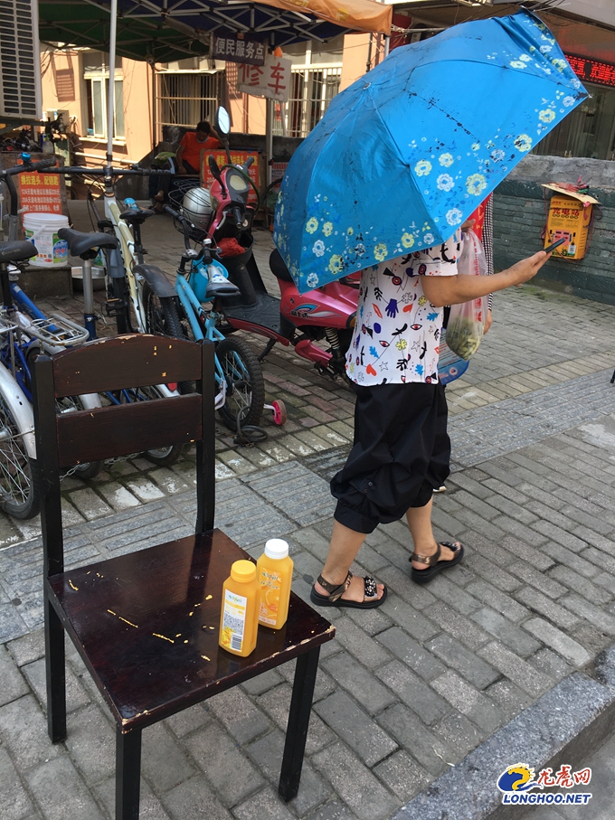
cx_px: 308
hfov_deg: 48.2
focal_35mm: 29
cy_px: 410
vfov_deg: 61.7
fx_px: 687
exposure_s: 1/329
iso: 25
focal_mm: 4.15
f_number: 2.2
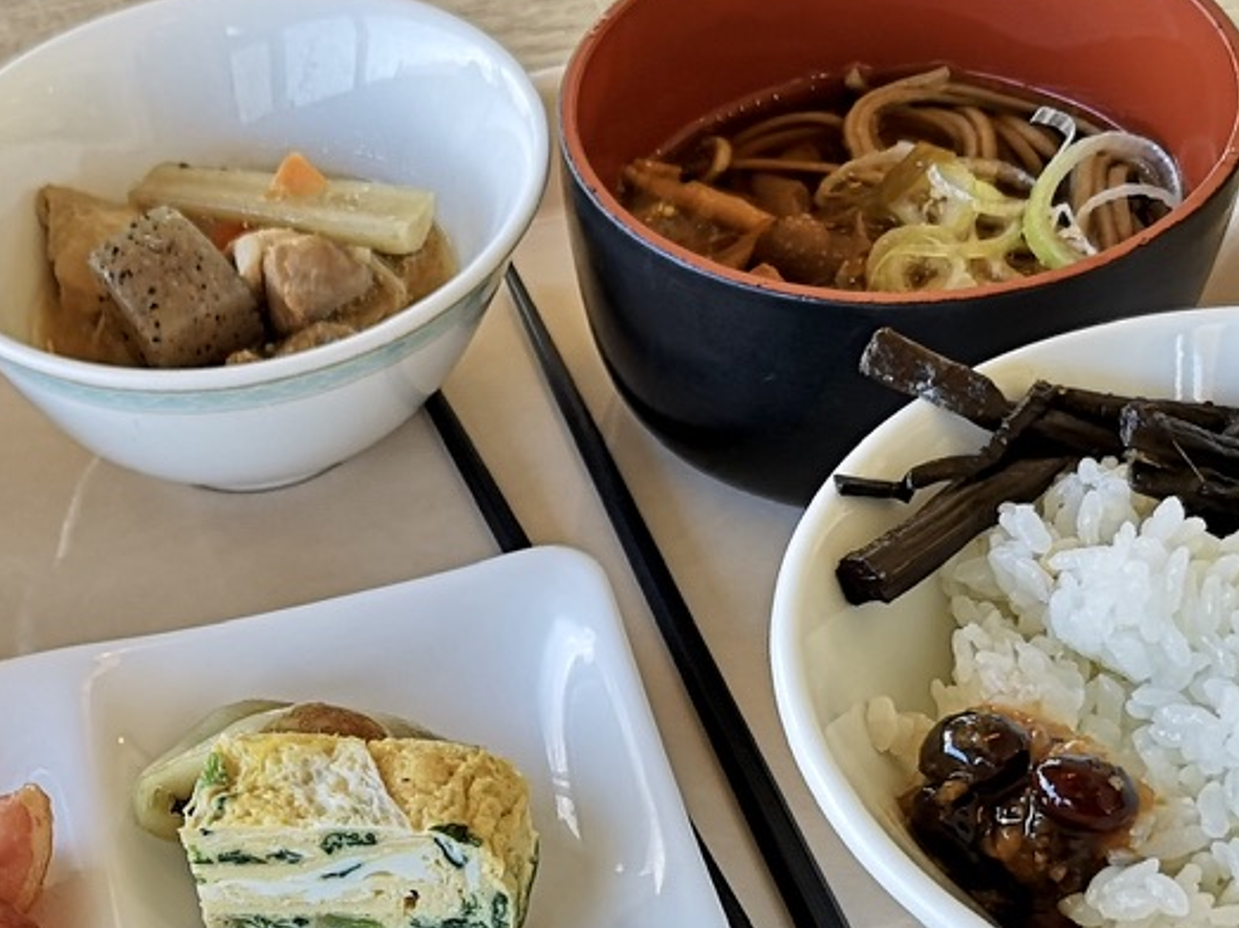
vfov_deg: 26.4
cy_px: 878
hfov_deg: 35.1
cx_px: 259
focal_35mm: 53
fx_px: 1896
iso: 64
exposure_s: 1/100
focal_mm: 3.95
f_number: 1.8
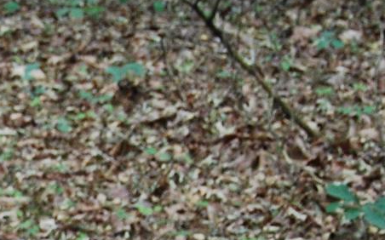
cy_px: 485
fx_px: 3345
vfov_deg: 4.1
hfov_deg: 6.5
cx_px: -283
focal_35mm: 319
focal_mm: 46
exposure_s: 1/30
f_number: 5.3
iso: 400
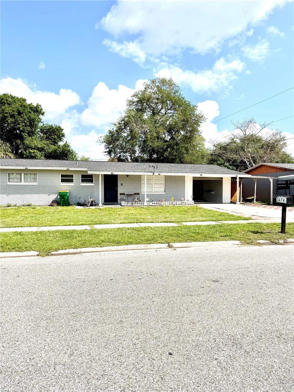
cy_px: 196
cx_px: 147
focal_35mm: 24
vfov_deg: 71.6
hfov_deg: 56.8
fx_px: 272
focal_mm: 6.76
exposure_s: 1/8130
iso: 80
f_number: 1.78
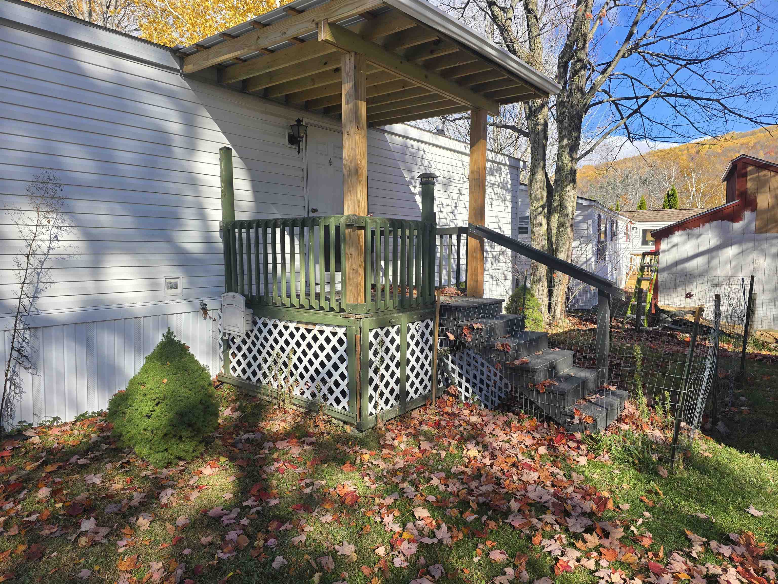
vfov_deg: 58.9
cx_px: 389
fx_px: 517
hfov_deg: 73.9
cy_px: 292
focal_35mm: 23
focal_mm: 6.3
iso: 12
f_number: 1.7
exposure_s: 1/427
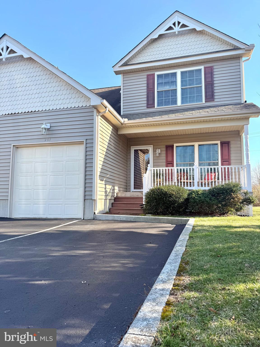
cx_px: 130
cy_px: 174
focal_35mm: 24
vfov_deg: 71.6
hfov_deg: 56.8
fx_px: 240
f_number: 1.78
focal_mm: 6.76
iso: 80
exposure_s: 1/831
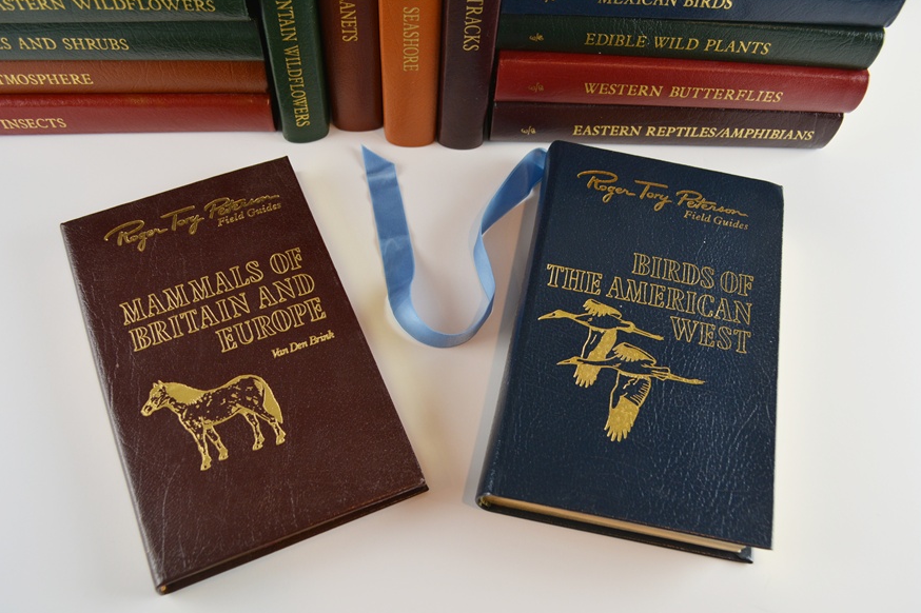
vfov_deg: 38.9
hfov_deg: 55.8
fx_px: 869
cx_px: 453
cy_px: 313
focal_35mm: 34
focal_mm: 22
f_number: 5
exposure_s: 1/100
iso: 400
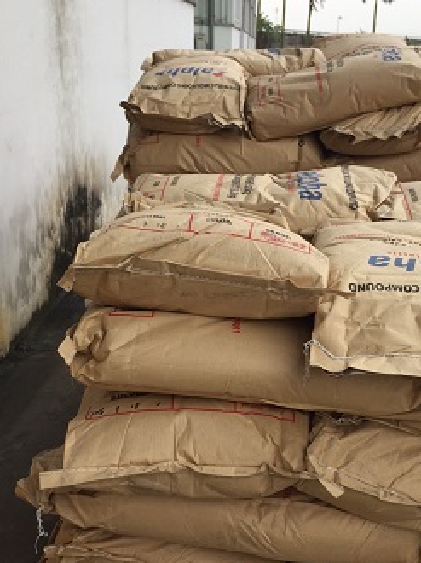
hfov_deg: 32.6
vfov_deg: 42.4
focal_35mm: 44
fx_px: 714
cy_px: 374
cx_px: 270
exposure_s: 1/860
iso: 32
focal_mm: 4.15
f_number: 2.2
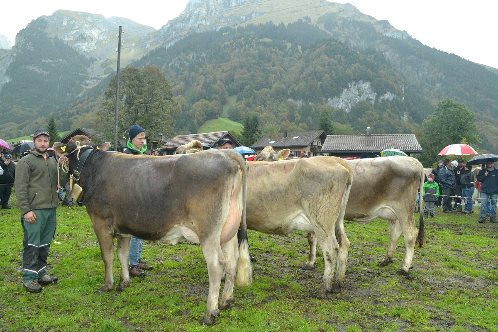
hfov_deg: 61.9
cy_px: 166
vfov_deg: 43.6
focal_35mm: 30
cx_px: 249
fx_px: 415
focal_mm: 20
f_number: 9
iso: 800
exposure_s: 1/200
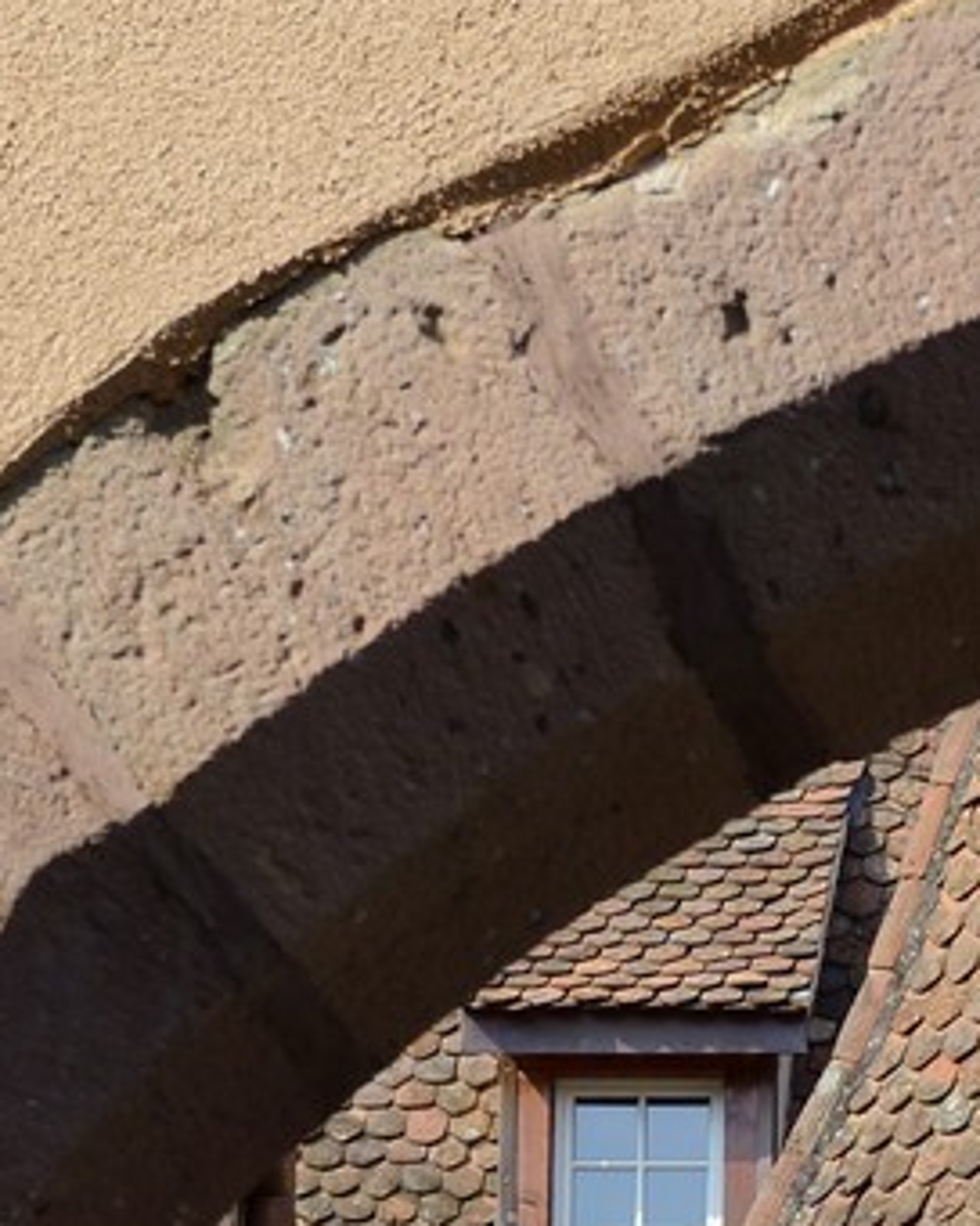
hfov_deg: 4.9
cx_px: 1796
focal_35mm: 309
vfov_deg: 6.1
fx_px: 11203
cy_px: 2337
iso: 200
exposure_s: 1/250
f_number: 9
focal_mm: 70
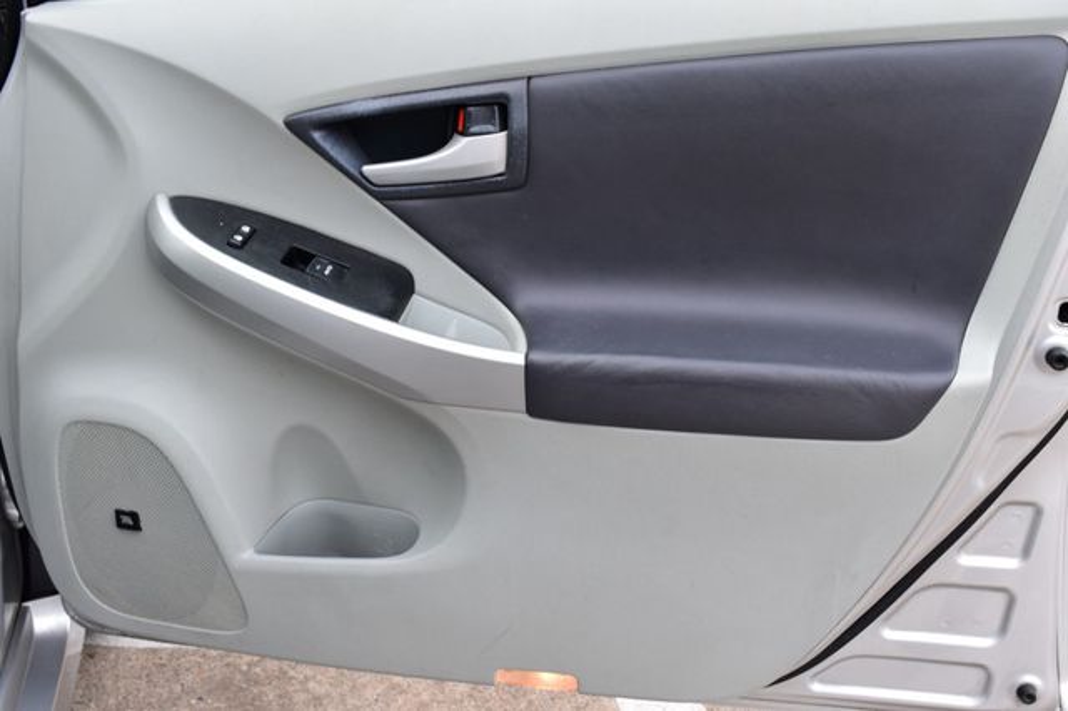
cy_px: 356
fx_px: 1112
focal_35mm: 38
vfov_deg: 35.5
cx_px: 534
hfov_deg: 51.3
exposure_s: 1/50
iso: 400
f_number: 8
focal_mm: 25
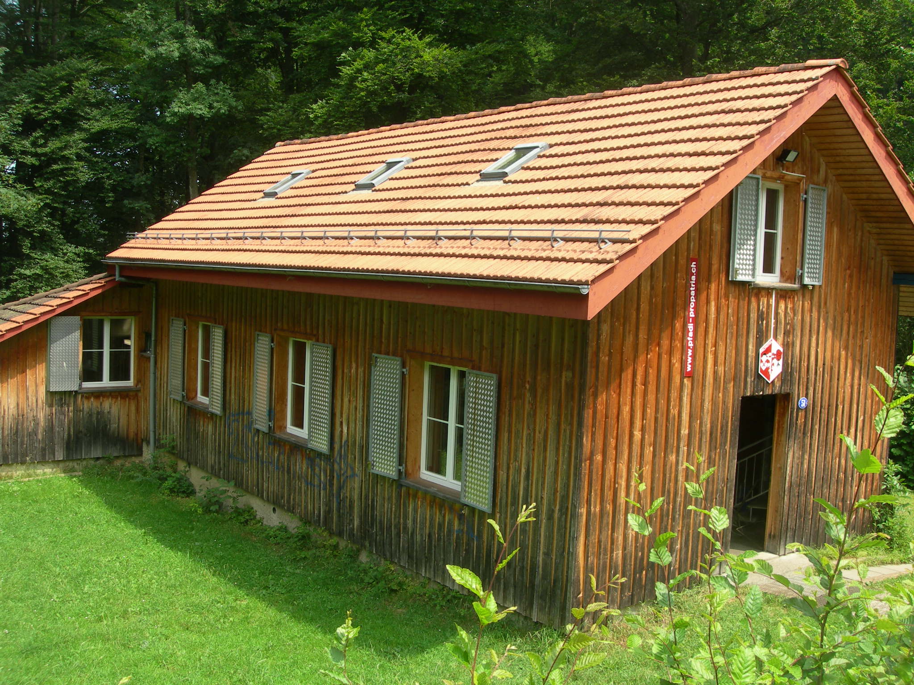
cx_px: 457
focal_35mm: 38
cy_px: 342
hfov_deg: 49.0
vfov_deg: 37.7
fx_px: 1003
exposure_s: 1/156
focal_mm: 7.8
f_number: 4.8
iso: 50
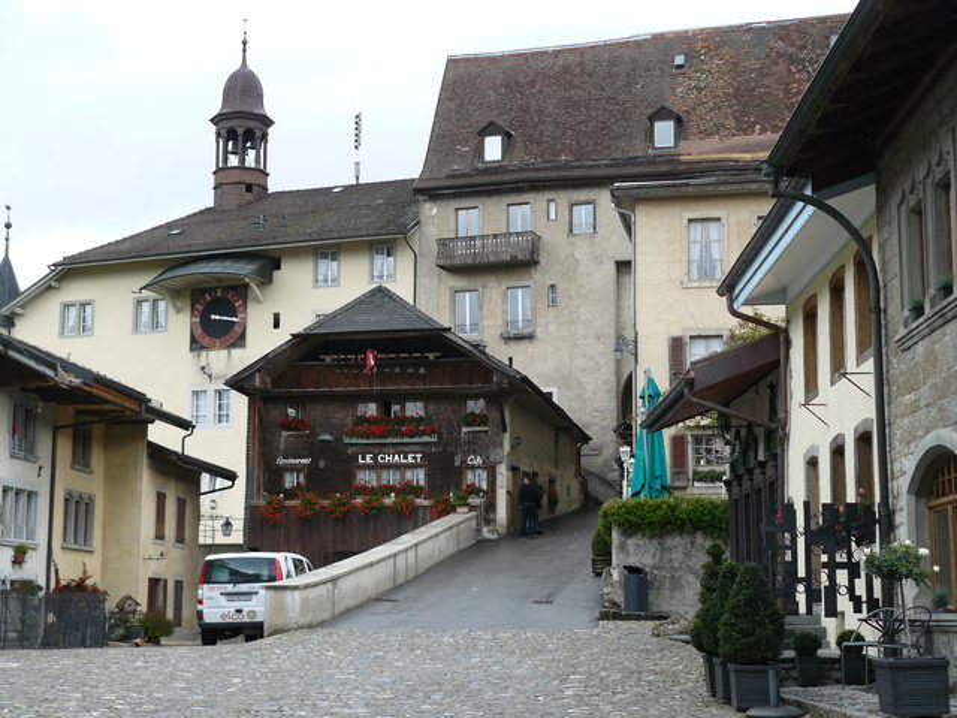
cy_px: 359
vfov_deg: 24.8
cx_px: 478
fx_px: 1631
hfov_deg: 32.7
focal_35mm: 59
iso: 100
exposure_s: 1/125
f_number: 2.8
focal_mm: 9.9
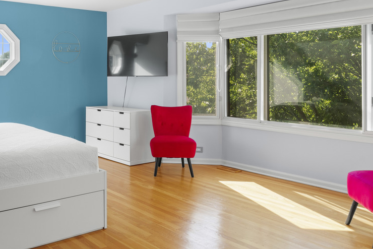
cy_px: 90
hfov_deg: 52.8
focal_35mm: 35
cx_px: 109
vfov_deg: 37.6
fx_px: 363
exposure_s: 1/4
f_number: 11
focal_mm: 16
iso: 400
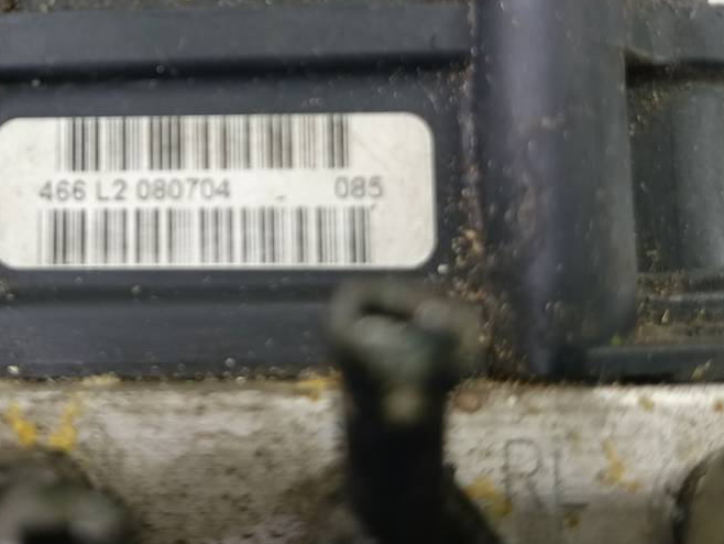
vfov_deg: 33.6
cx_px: 195
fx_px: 879
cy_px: 133
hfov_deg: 43.6
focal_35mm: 42
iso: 232
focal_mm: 4.11
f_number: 1.6
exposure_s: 1/50
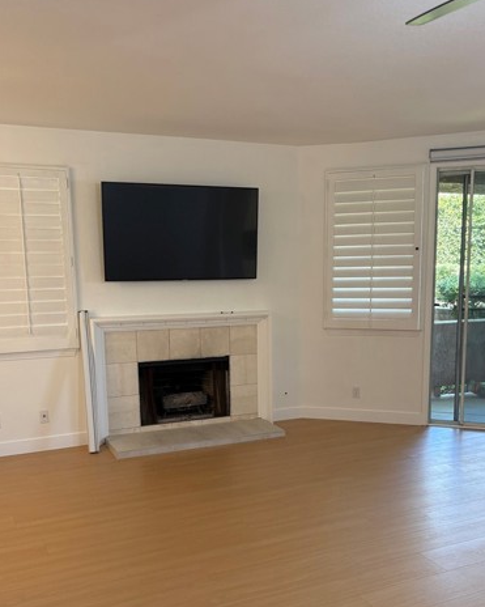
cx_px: 247
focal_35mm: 35
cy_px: 360
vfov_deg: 51.3
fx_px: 628
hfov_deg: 42.2
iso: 100
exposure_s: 1/126
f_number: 1.6
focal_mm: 5.96
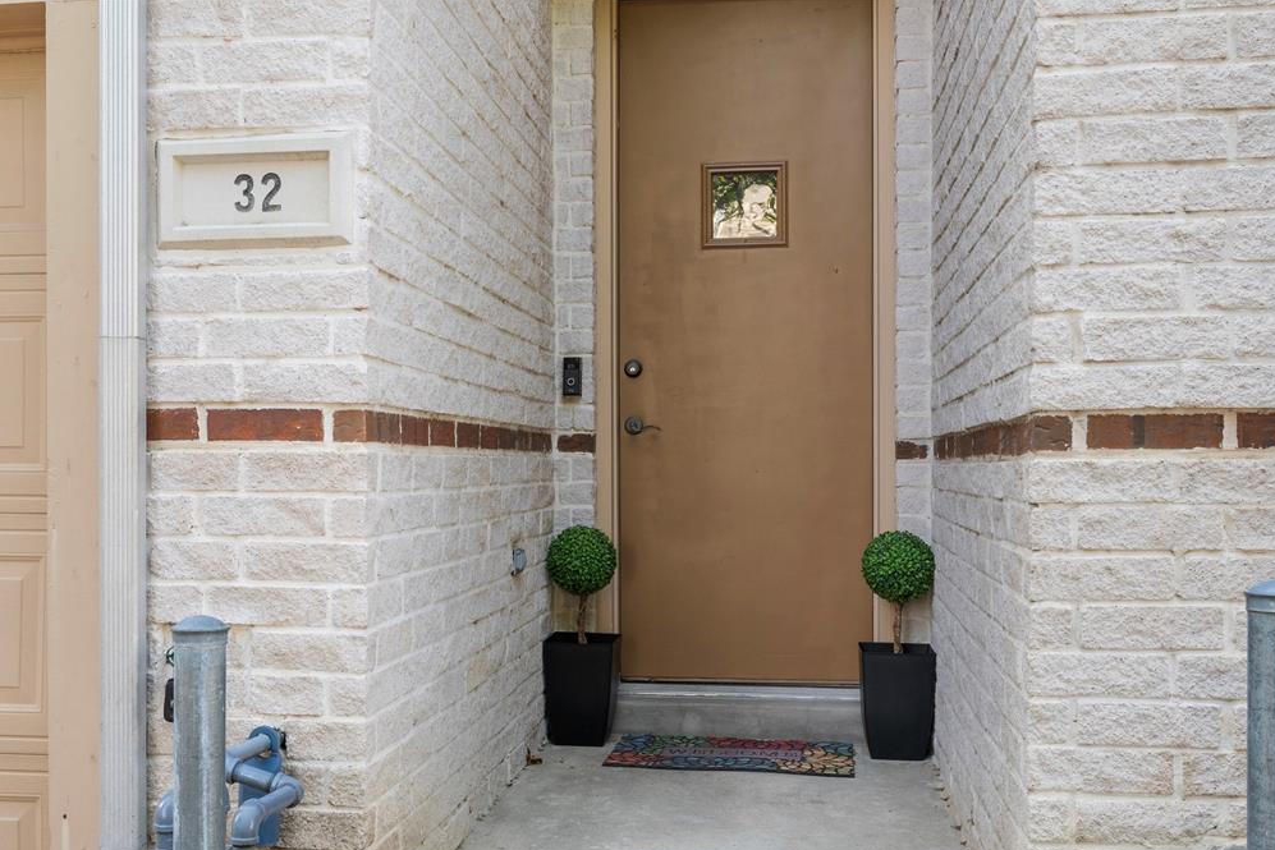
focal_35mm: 38
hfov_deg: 50.7
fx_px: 1346
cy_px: 433
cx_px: 633
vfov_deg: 35.1
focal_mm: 25
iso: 400
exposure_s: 1/50
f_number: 10
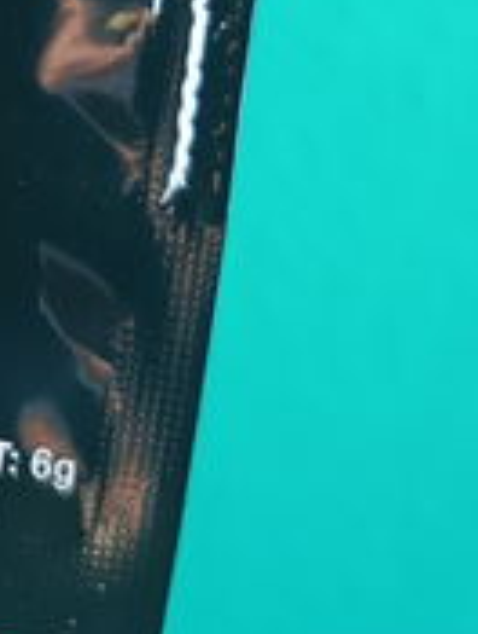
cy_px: -42
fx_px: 1339
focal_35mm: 73
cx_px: -185
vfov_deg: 25.0
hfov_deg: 18.5
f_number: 1.4
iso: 812
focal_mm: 5.89
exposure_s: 1/100
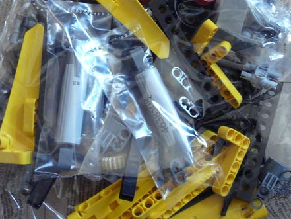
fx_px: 547
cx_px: 137
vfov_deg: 22.5
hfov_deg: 29.8
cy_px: 77
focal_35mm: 65
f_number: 2.8
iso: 200
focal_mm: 4.6
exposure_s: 1/10
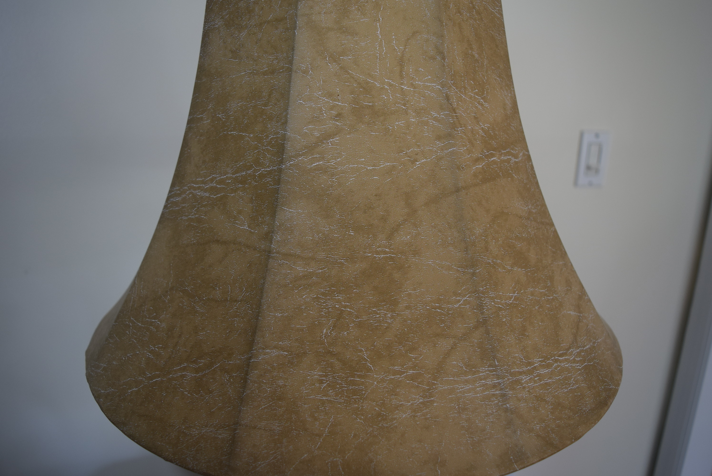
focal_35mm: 30
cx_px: 356
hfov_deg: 61.9
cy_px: 238
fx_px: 594
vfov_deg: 43.7
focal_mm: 20
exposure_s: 1/80
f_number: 4.5
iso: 400
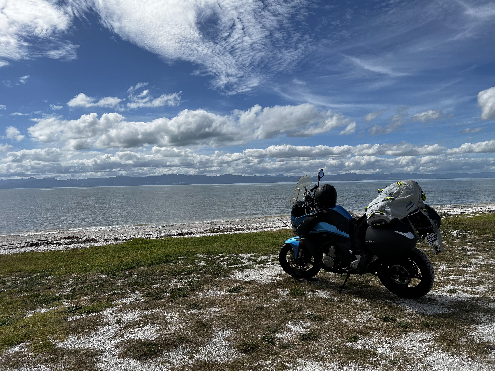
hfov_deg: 67.3
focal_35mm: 26
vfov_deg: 53.1
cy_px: 186
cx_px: 248
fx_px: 372
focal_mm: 5.7
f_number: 1.5
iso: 50
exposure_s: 1/8696
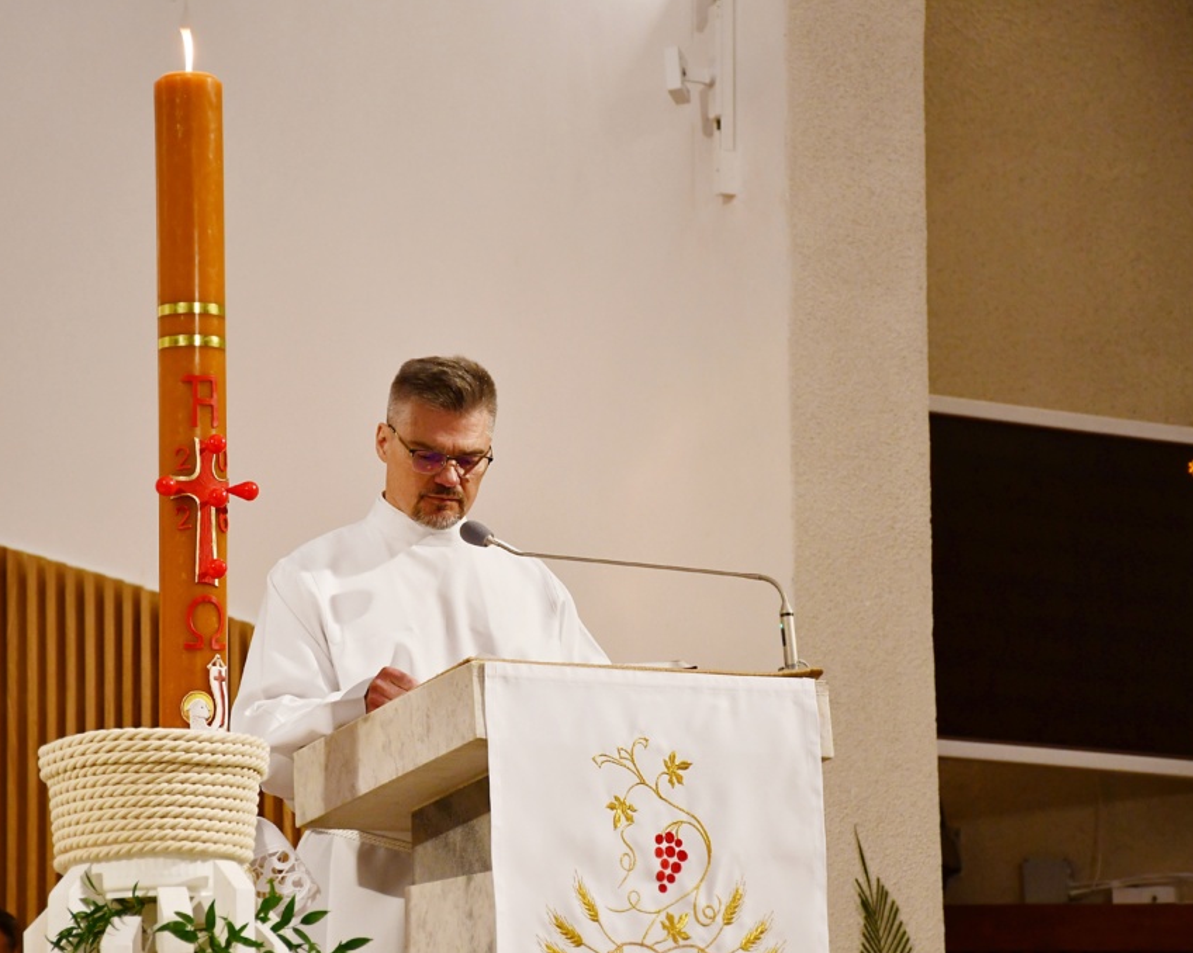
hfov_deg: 13.4
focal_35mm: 144
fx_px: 5083
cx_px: 477
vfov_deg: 10.7
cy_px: 479
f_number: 5.3
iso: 1400
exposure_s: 1/125
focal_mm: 85
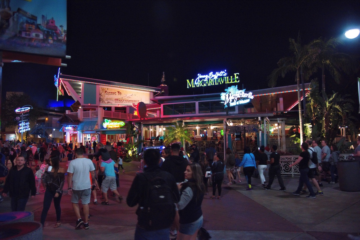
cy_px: 120
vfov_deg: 53.2
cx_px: 180
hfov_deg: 73.7
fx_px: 240
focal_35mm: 24
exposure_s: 1/50
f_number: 4
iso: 2500
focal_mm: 24
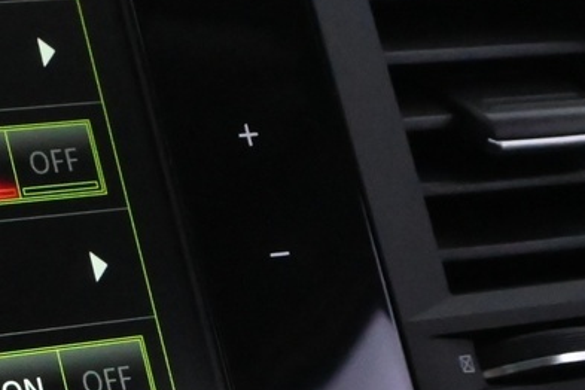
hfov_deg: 14.3
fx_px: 2210
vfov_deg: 10.0
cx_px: -235
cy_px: 400
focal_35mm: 136
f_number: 5.6
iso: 6400
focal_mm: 22
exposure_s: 1/100
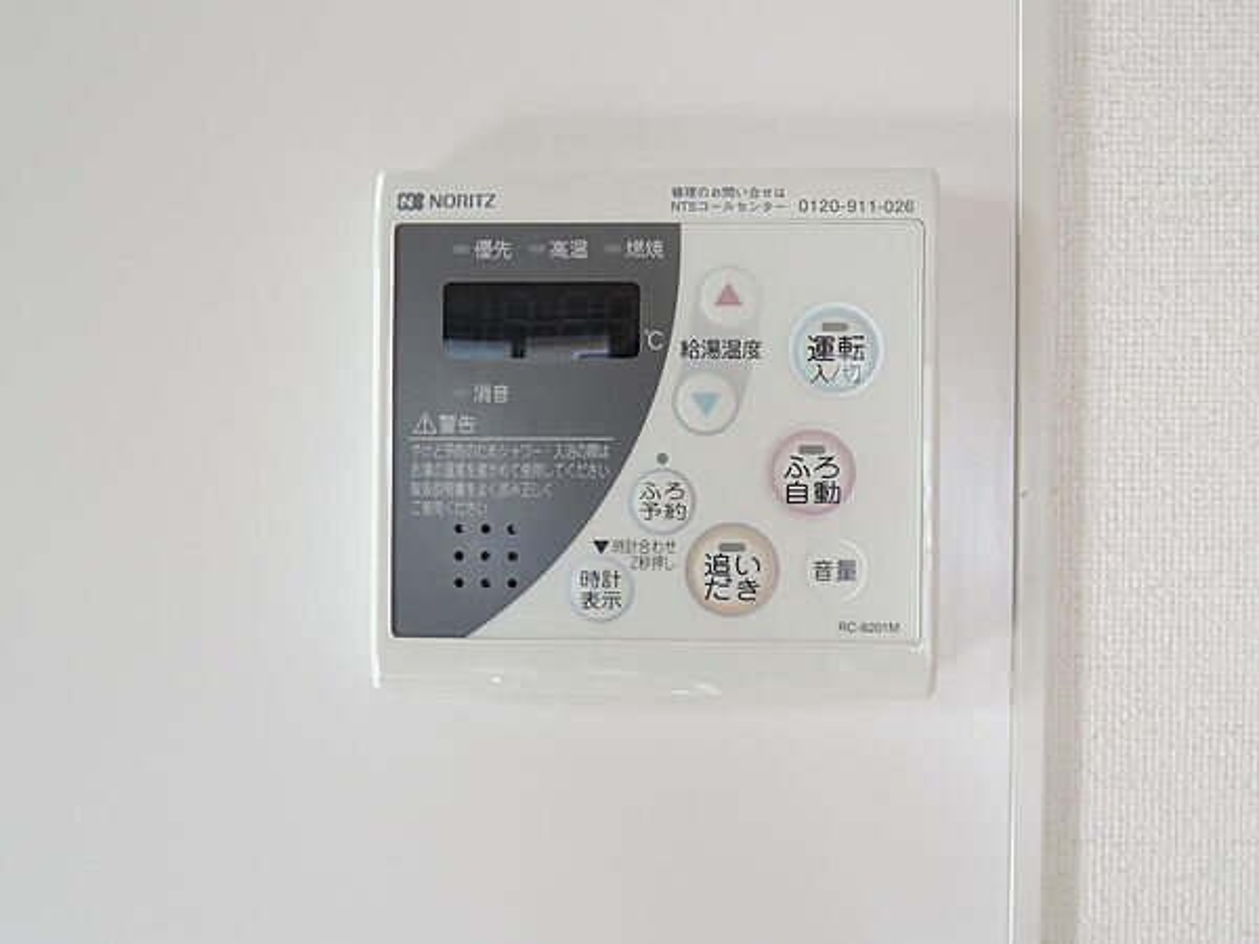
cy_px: 472
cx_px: 630
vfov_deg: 56.8
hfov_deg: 71.6
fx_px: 873
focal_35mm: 24
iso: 360
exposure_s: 1/30
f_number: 4
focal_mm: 5.1
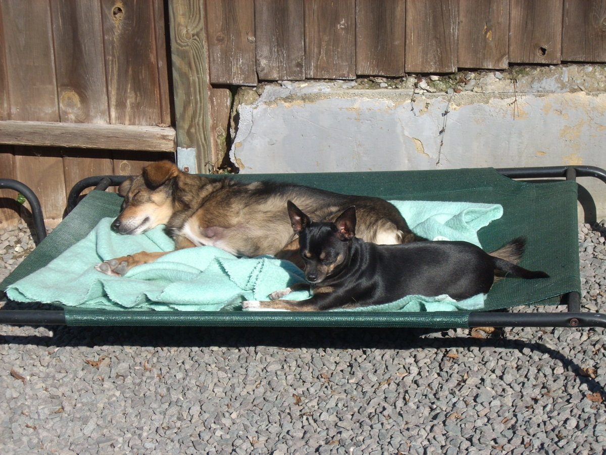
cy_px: 228
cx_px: 303
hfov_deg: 25.3
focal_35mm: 77
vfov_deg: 19.1
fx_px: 1348
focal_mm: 12.8
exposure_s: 1/169
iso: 64
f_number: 8.5
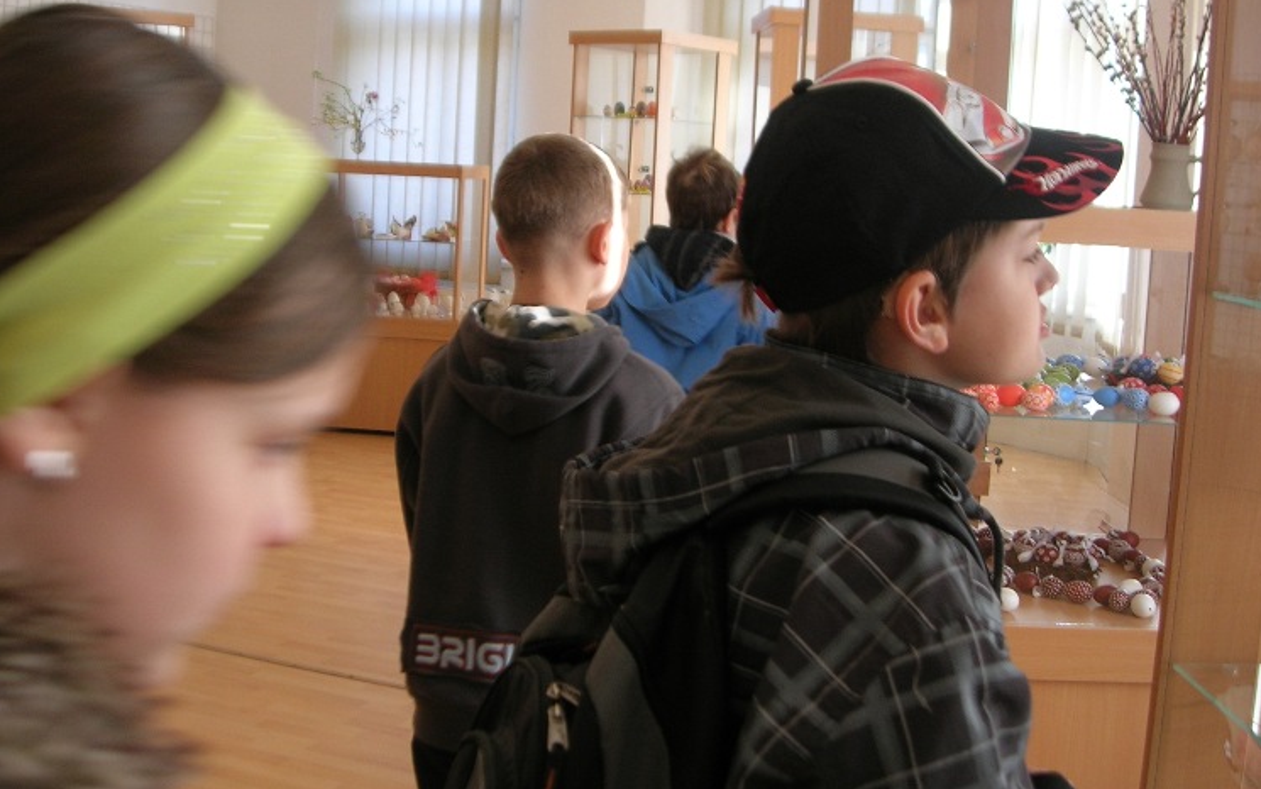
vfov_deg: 26.3
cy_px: 312
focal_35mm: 49
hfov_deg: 41.0
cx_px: 658
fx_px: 1684
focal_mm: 7.8
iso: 64
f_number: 2.8
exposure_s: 1/42.6
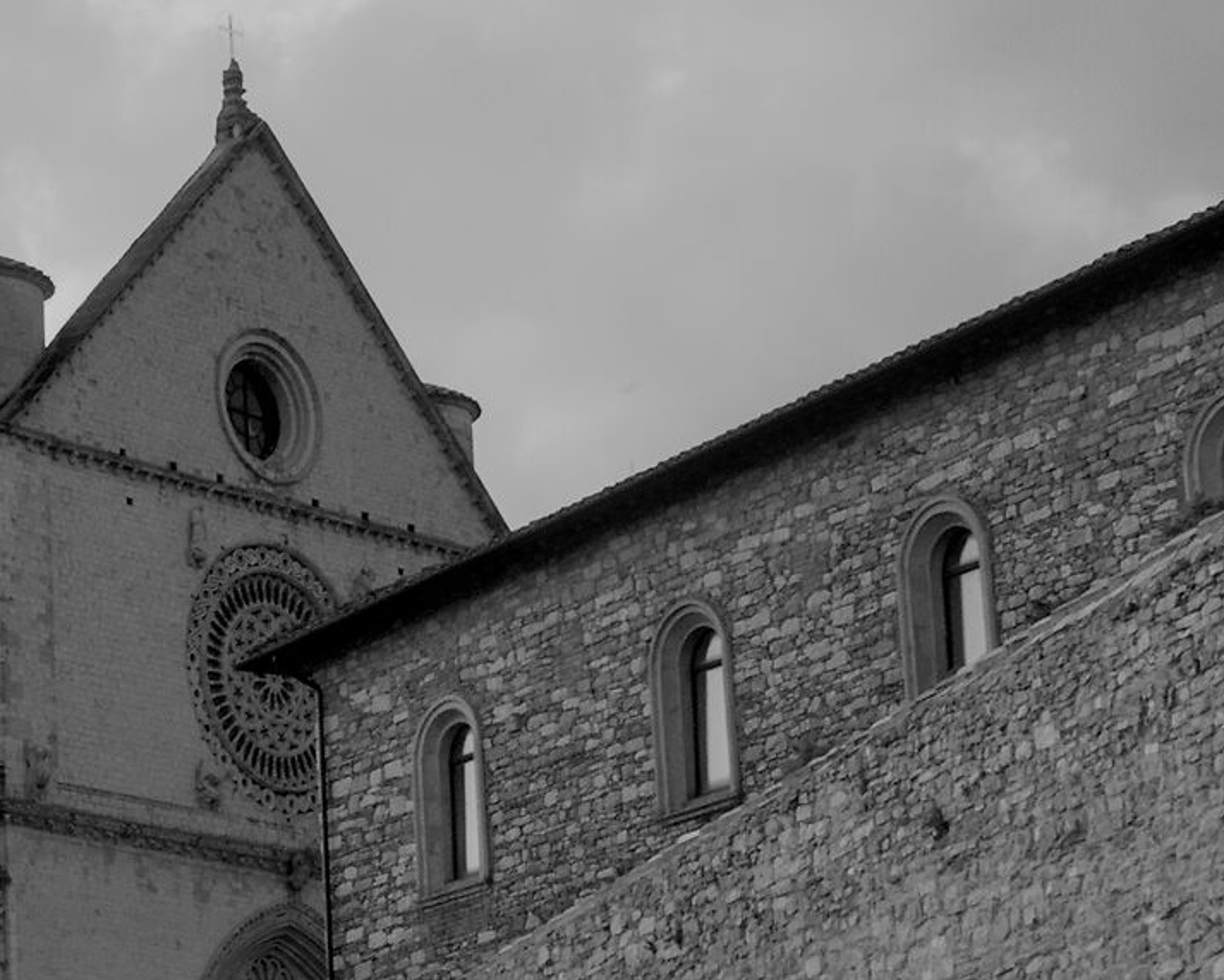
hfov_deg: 13.6
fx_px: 5001
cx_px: -167
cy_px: 983
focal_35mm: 138
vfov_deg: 11.1
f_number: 16
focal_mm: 21
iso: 320
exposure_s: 1/60
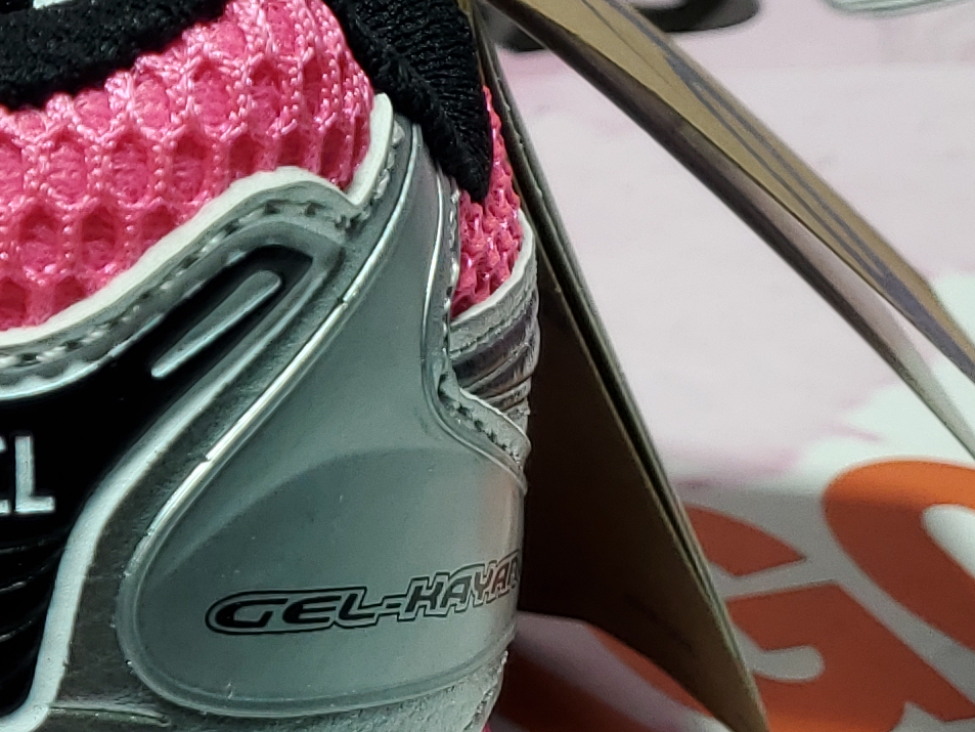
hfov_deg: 16.3
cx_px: -497
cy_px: 264
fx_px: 3099
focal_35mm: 110
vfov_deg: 13.4
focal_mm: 4.3
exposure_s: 1/478
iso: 50
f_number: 1.5
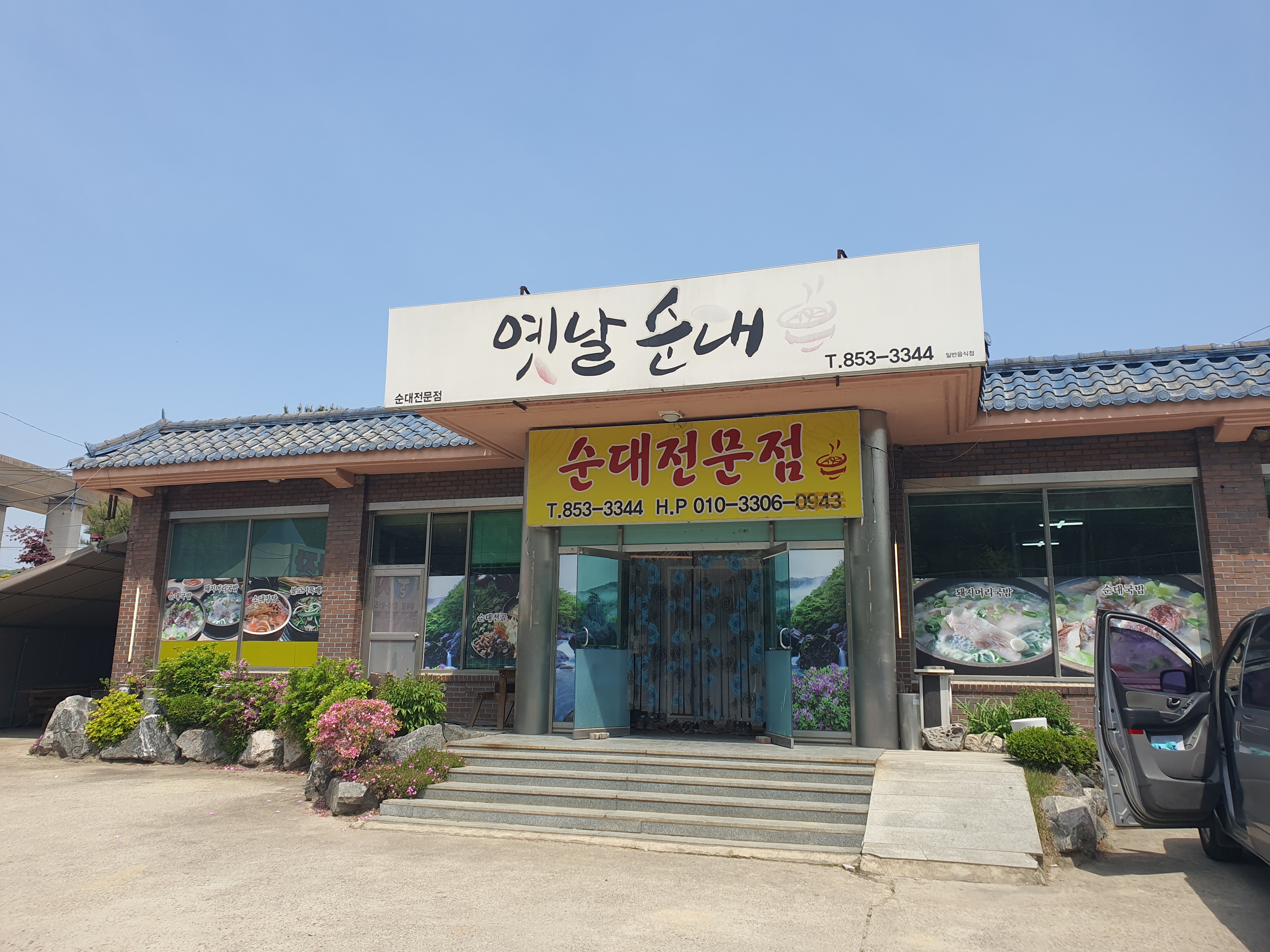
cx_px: 635
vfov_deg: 53.1
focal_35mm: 26
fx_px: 954
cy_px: 476
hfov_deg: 67.3
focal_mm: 4.3
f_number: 2.4
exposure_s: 1/1492
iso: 50
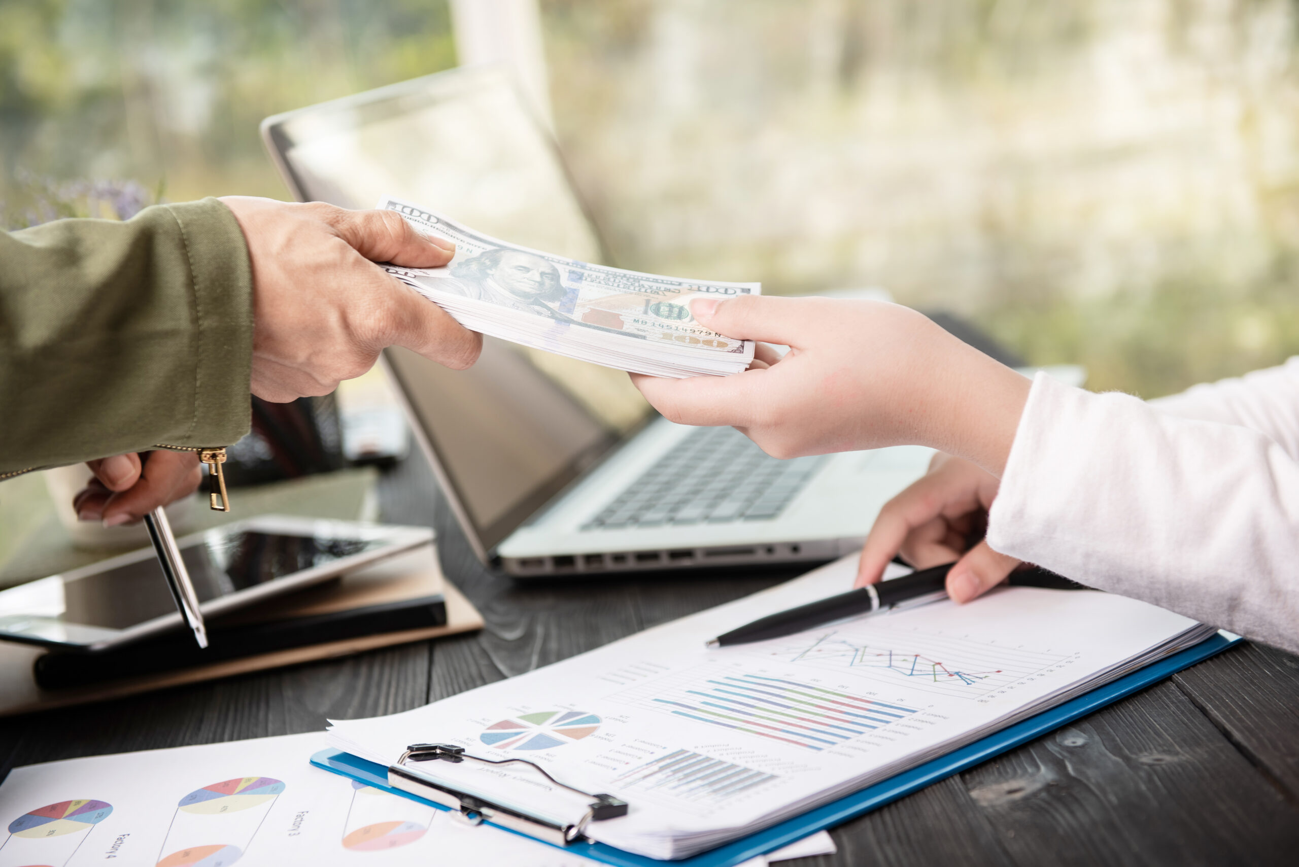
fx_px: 2382
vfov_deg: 20.6
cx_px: 650
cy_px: 434
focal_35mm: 66
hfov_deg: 30.5
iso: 125
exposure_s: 1/200
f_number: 3.5
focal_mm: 66
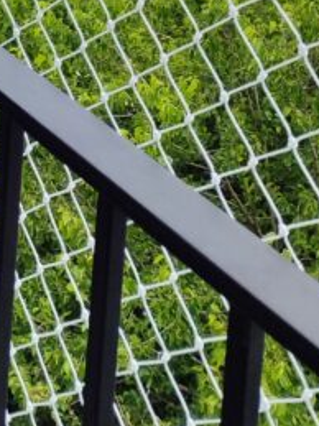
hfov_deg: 13.8
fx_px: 1168
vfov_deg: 16.5
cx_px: -261
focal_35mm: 95
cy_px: -387
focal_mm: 5.59
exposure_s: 1/3652
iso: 50
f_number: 1.88
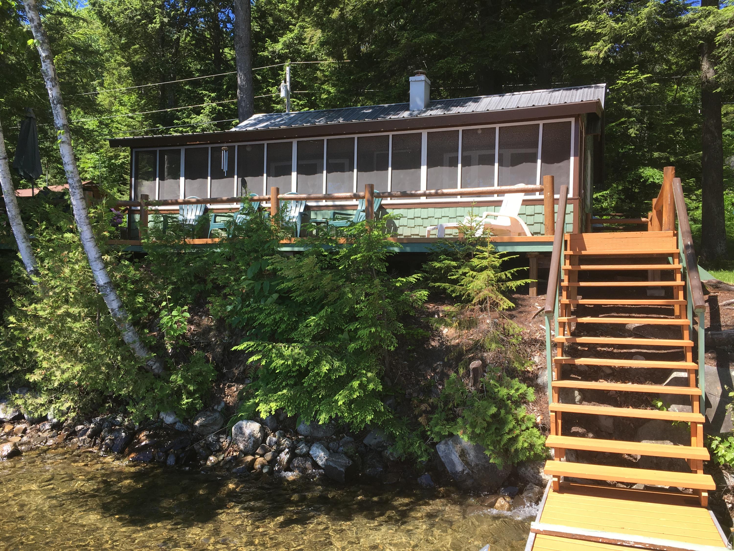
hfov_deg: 61.7
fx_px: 615
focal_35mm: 29
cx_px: 367
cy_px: 276
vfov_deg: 48.2
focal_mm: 4.15
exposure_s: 1/509
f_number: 2.2
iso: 25
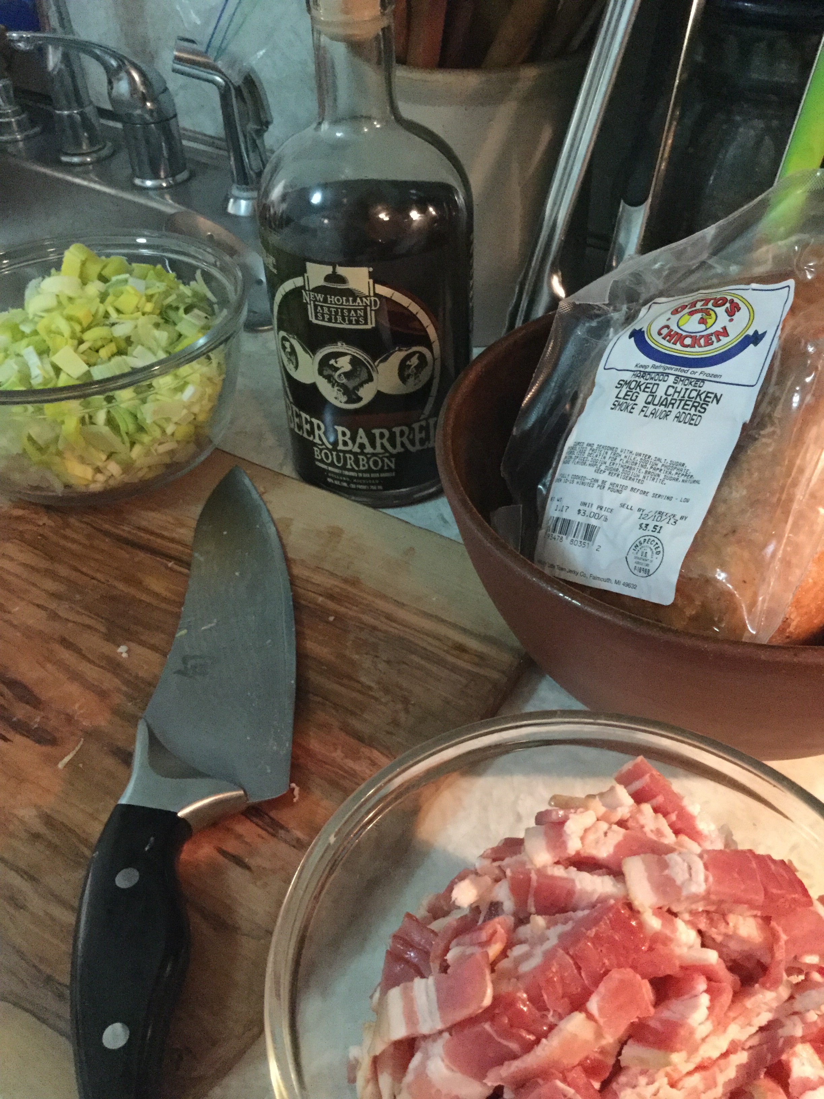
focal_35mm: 31
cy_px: 550
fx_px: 984
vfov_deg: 58.4
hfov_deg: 45.4
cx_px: 412
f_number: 2.4
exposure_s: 1/15
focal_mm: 3.3
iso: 320
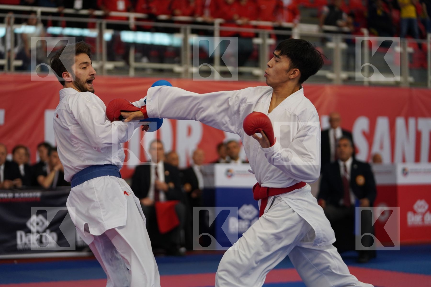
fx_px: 1269
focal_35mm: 106
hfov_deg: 19.3
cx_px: 216
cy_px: 144
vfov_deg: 12.9
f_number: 2.8
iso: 1250
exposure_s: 1/1000
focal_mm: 106
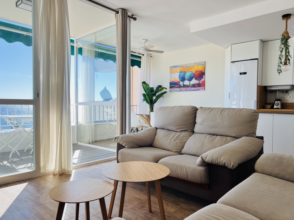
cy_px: 110
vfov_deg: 53.1
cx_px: 147
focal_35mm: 26
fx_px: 221
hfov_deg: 67.3
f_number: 1.5
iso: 50
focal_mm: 5.7
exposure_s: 1/827
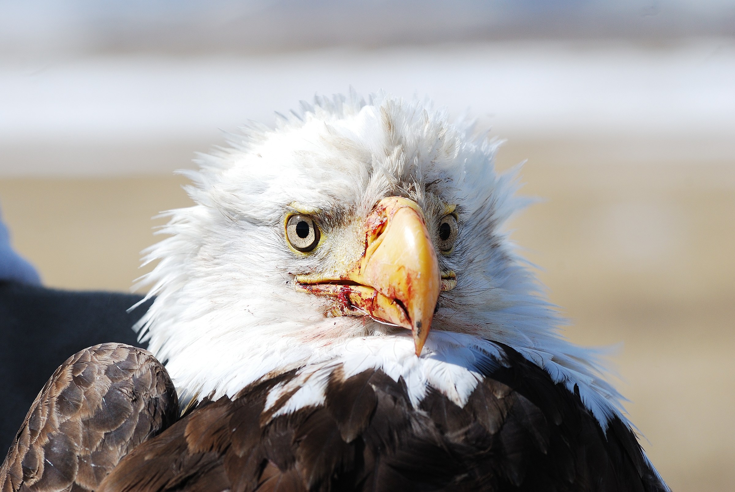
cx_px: 368
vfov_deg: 5.0
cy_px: 246
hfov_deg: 7.4
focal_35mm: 278
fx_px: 5672
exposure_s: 1/500
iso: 200
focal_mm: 185
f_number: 10
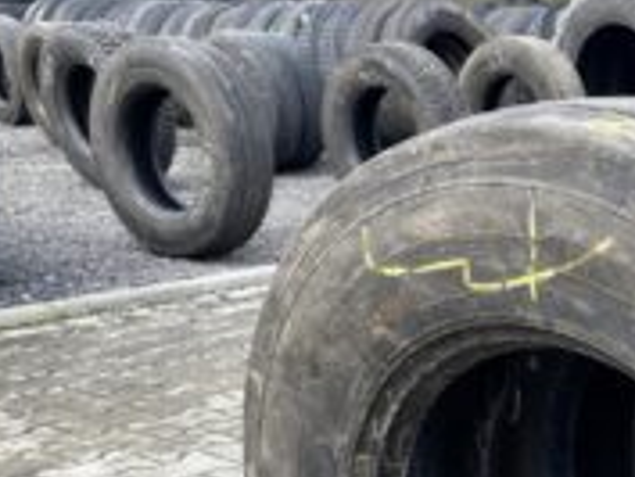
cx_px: 671
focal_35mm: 63
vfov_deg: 21.7
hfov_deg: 28.3
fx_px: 1156
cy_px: 568
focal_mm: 4.25
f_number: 1.8
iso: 32
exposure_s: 1/698
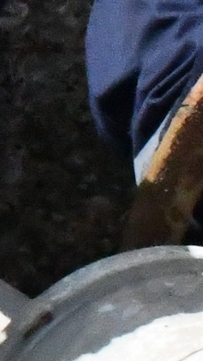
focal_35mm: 560
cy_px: 33
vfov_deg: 3.9
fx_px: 5359
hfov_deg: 2.1
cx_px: -463
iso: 12800
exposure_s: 1/2500
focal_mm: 42
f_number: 25
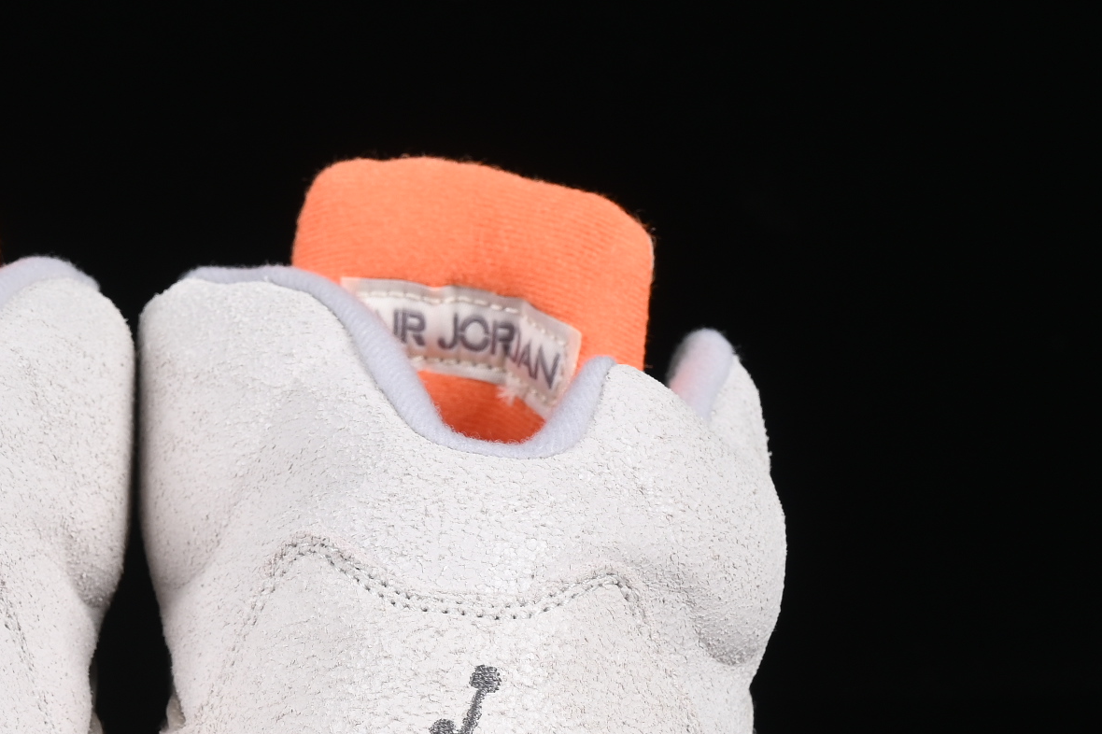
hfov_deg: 11.5
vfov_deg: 7.7
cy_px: 688
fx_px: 5416
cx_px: 133
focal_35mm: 177
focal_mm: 50
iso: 160
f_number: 8
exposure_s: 1/80
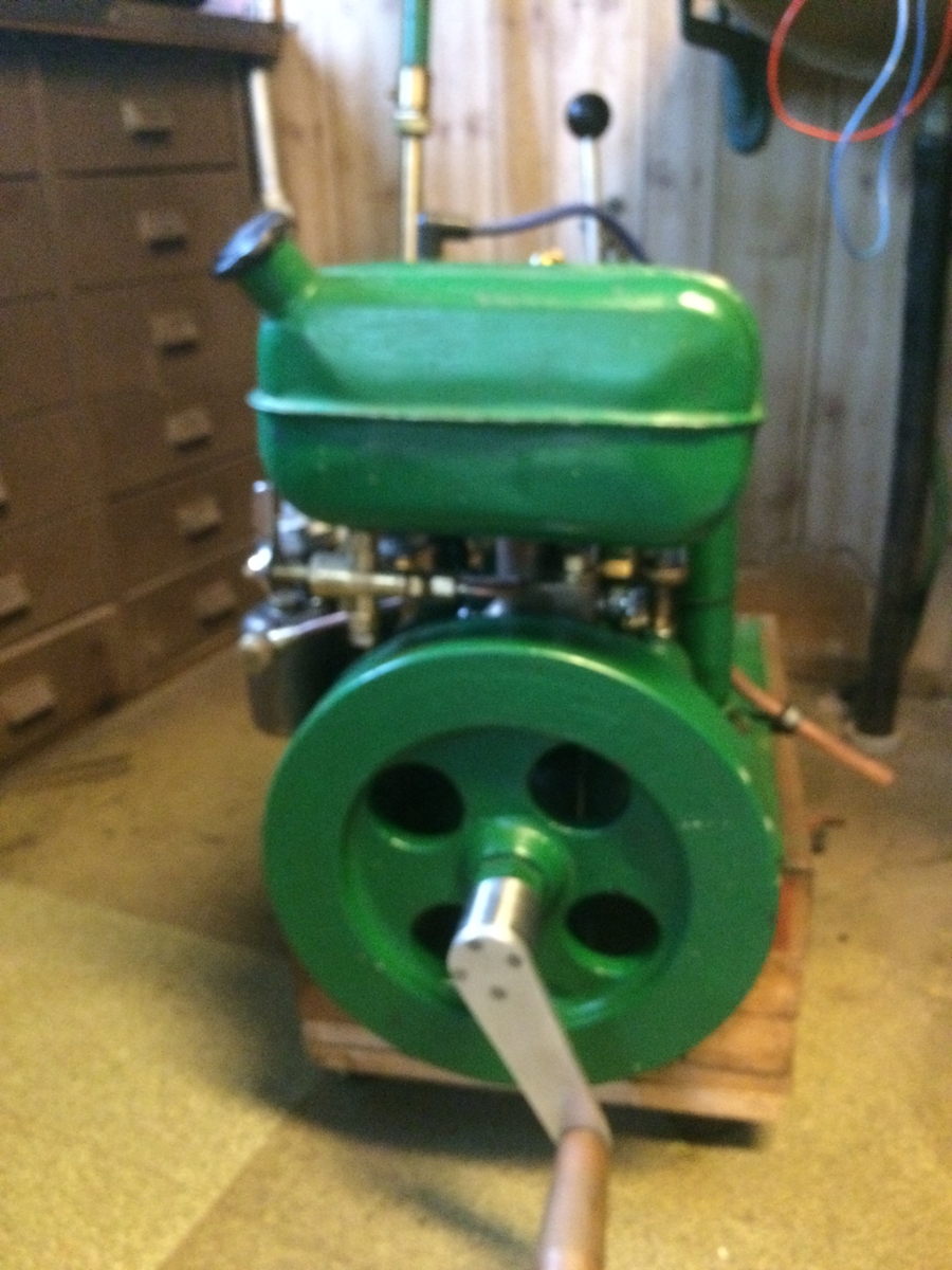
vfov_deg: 61.7
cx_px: 476
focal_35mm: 29
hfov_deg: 48.2
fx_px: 1063
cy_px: 635
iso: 500
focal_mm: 4.15
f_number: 2.2
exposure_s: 1/17
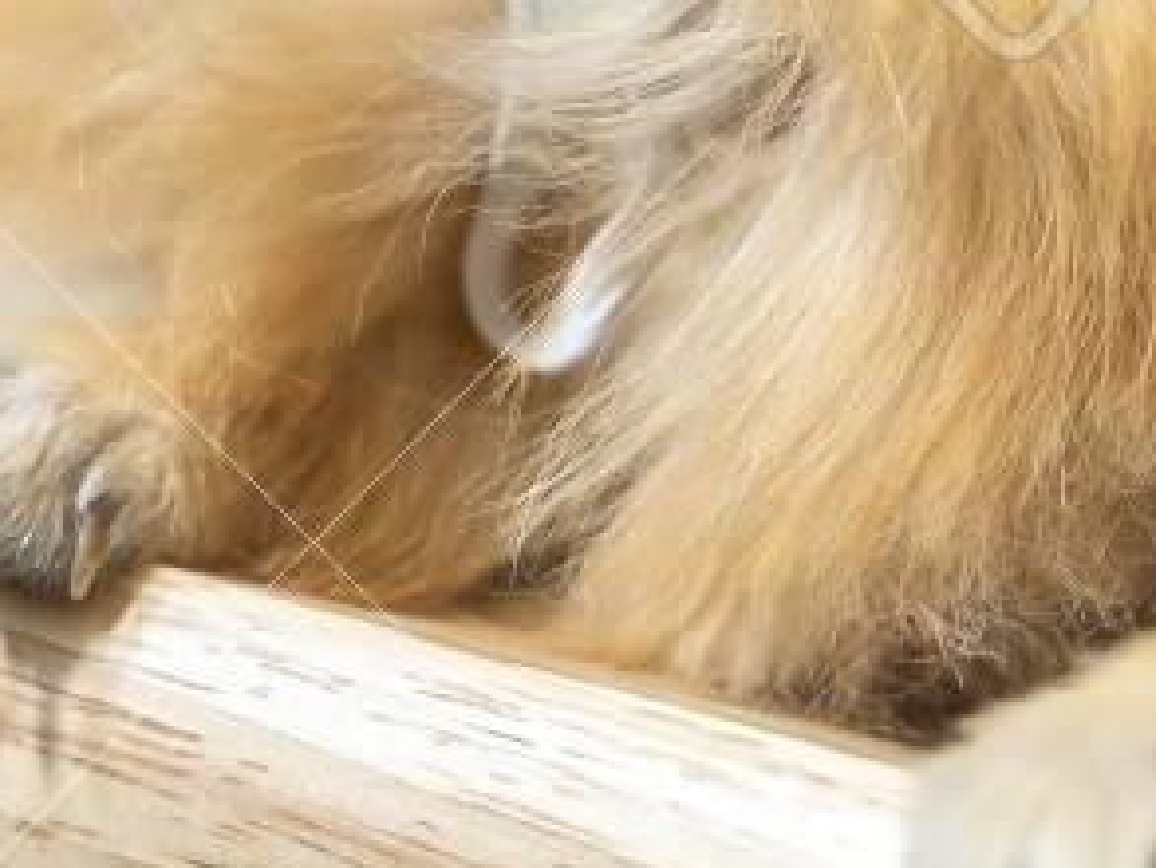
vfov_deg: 4.6
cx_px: 308
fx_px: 10691
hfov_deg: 6.2
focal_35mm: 320
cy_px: -312
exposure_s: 1/100
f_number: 2.8
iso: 250
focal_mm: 75
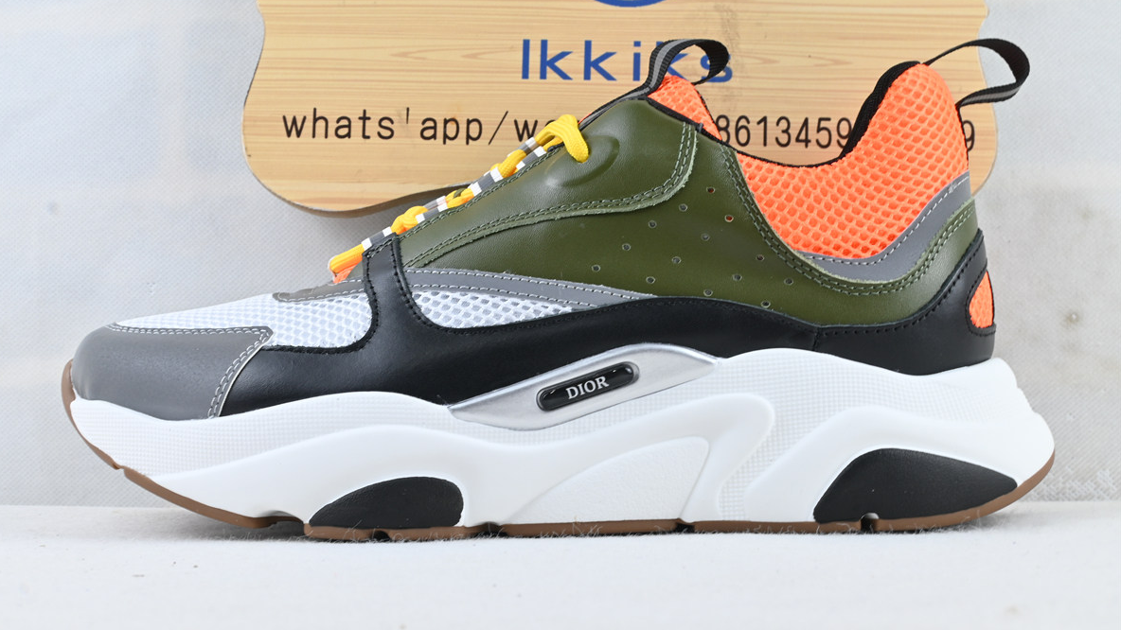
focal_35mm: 53
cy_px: 313
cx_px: 556
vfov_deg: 22.8
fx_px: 1561
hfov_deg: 39.5
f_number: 10
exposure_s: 1/10
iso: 100
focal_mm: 33
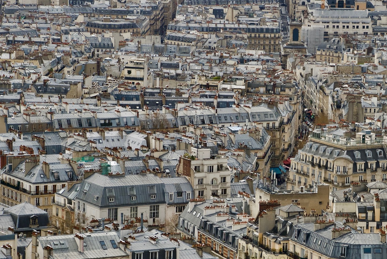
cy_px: 196
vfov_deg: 7.6
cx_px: 279
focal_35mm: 180
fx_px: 1937
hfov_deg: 11.4
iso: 400
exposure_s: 1/500
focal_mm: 70
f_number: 10
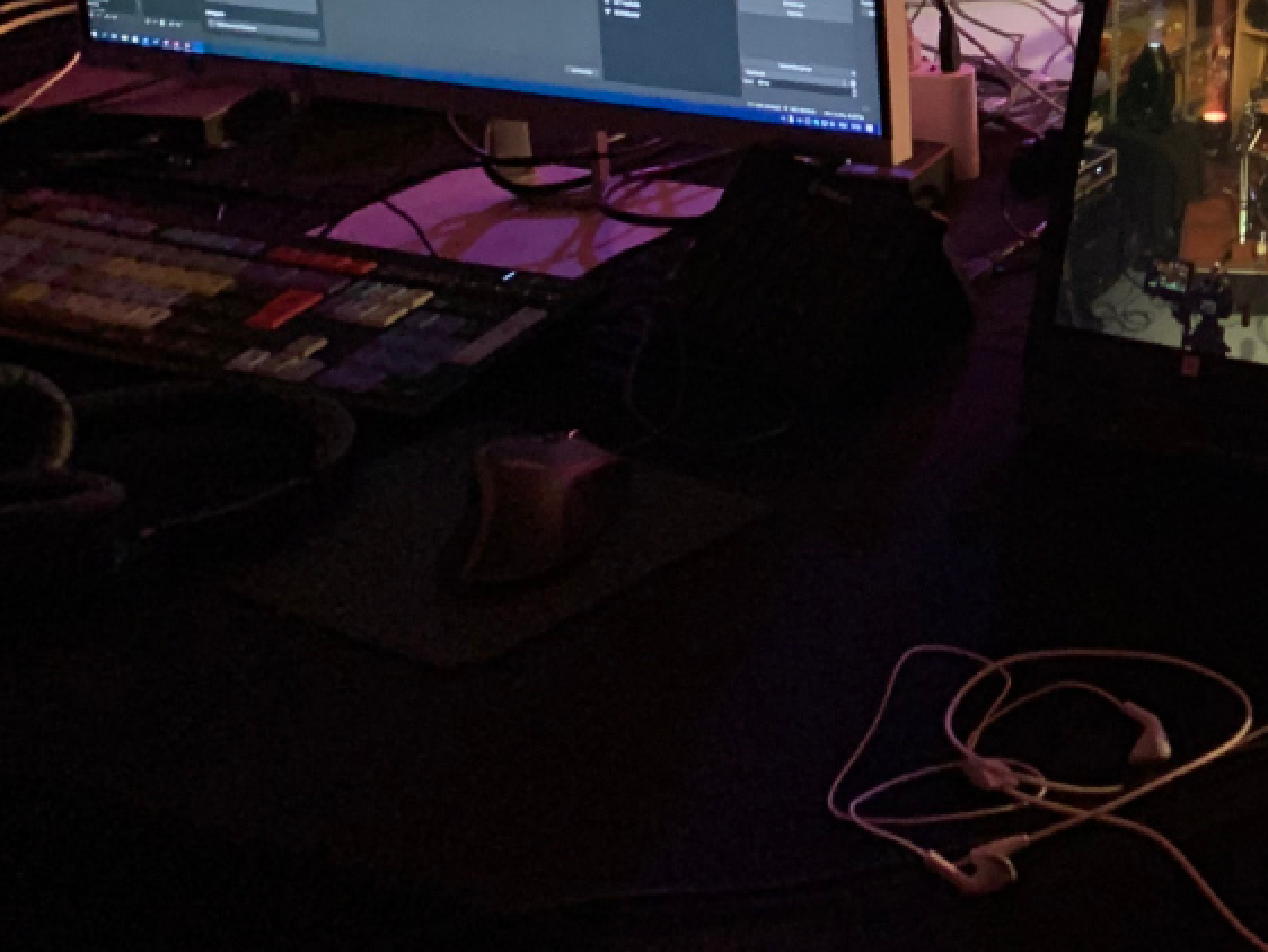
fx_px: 2712
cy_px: -142
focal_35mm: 74
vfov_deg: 19.0
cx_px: 1722
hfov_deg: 22.9
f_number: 1.8
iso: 320
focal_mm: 4.2
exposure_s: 1/49
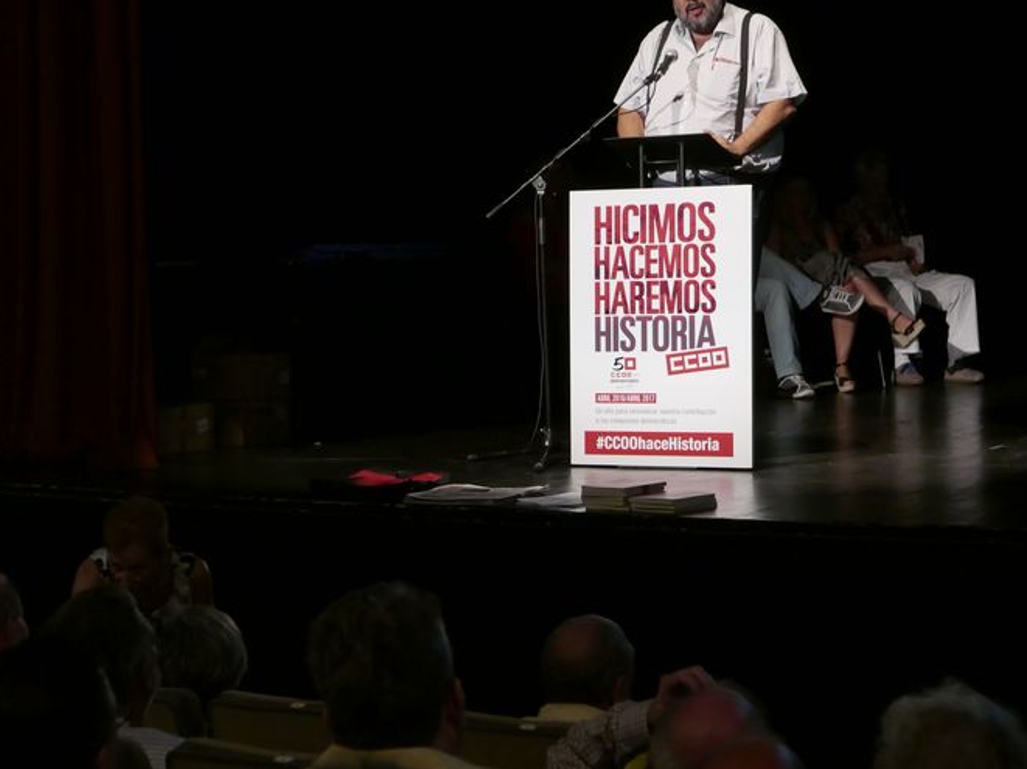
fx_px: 2639
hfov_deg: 22.0
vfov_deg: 16.6
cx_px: 447
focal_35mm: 89
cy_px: 345
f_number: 2.8
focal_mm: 29.3
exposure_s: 1/250
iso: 1600
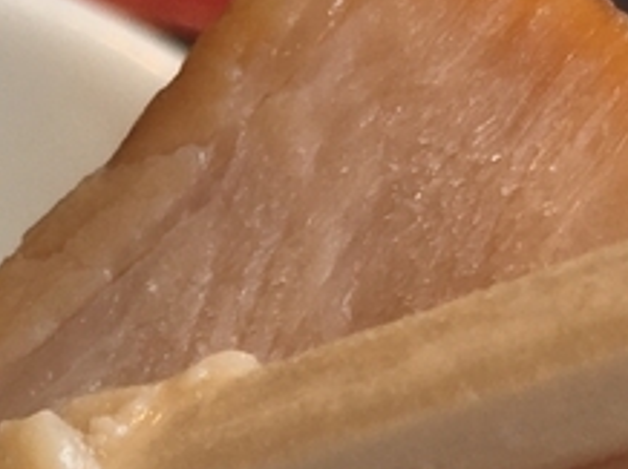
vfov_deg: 9.1
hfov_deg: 12.0
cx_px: -170
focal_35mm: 160
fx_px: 2900
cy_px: 668
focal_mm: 4.15
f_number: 2.2
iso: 25
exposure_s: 1/60
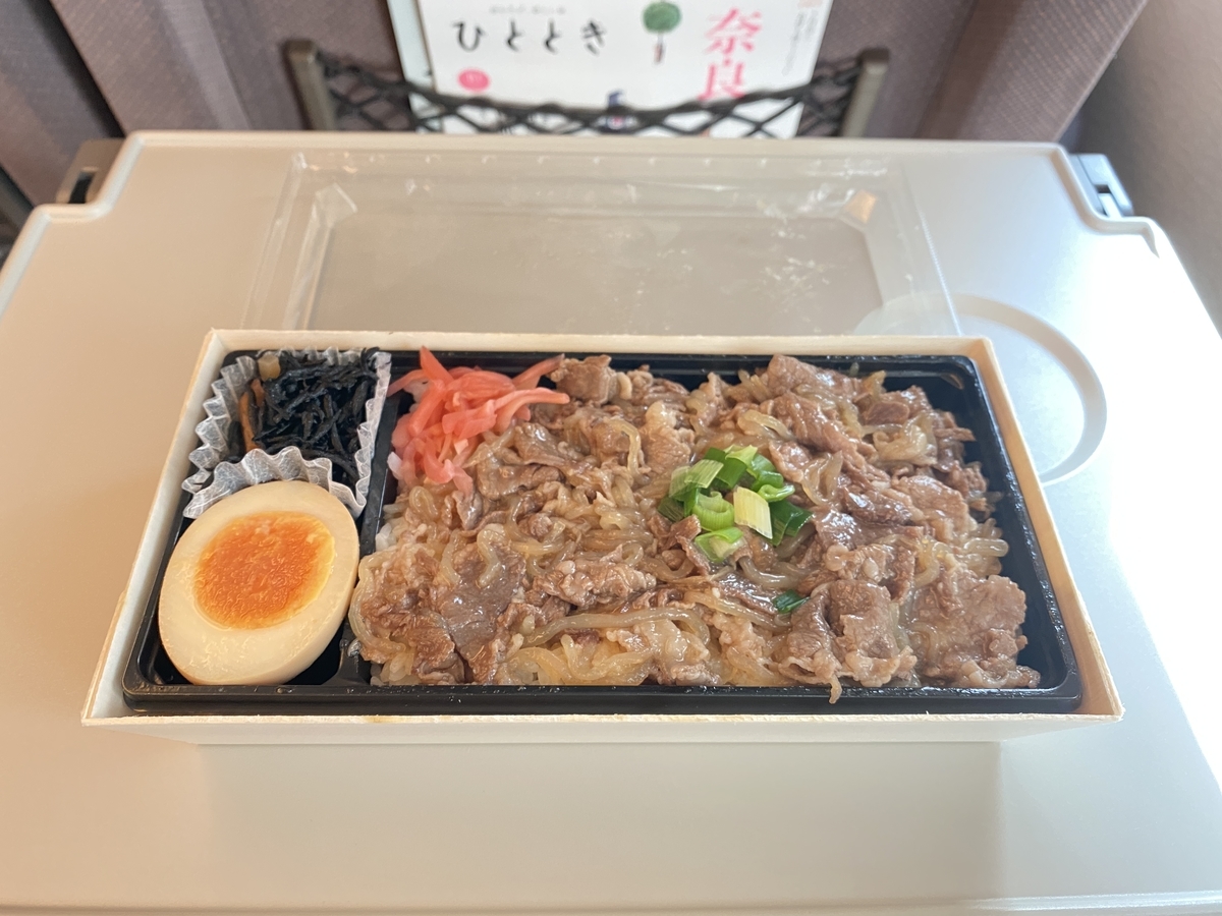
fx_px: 918
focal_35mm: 26
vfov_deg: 53.1
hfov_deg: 67.3
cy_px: 458
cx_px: 611
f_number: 1.8
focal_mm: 4.25
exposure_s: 1/60
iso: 250
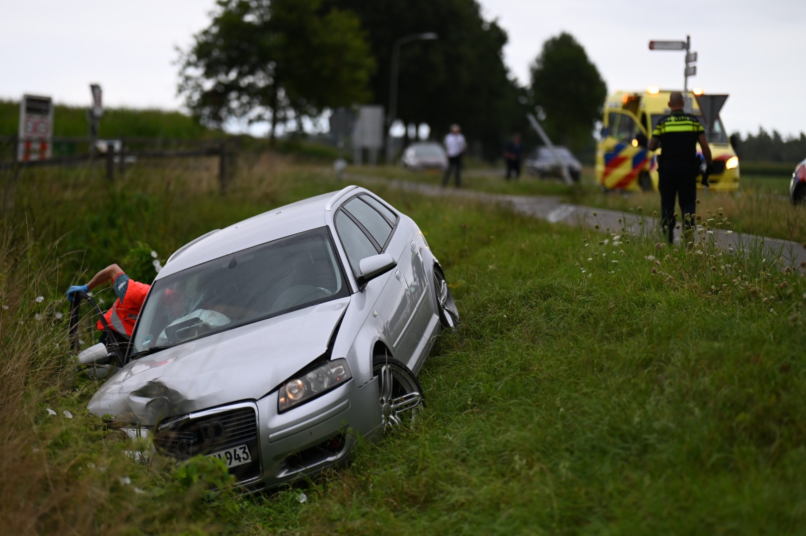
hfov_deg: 23.9
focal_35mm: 85
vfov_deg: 16.1
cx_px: 403
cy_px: 268
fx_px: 1902
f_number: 1.2
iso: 320
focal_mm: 85
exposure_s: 1/3200
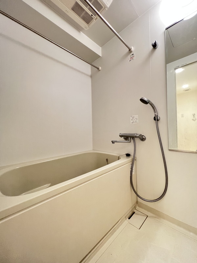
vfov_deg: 106.2
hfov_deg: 89.9
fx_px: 99
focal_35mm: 13
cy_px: 132
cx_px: 98
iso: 500
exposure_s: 1/50
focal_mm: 1.57
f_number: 1.8
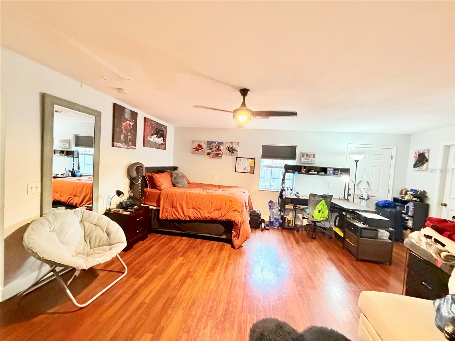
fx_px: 184
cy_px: 170
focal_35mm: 14
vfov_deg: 85.7
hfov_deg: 102.1
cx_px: 228
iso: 800
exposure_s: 1/60
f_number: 2.2
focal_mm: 2.22
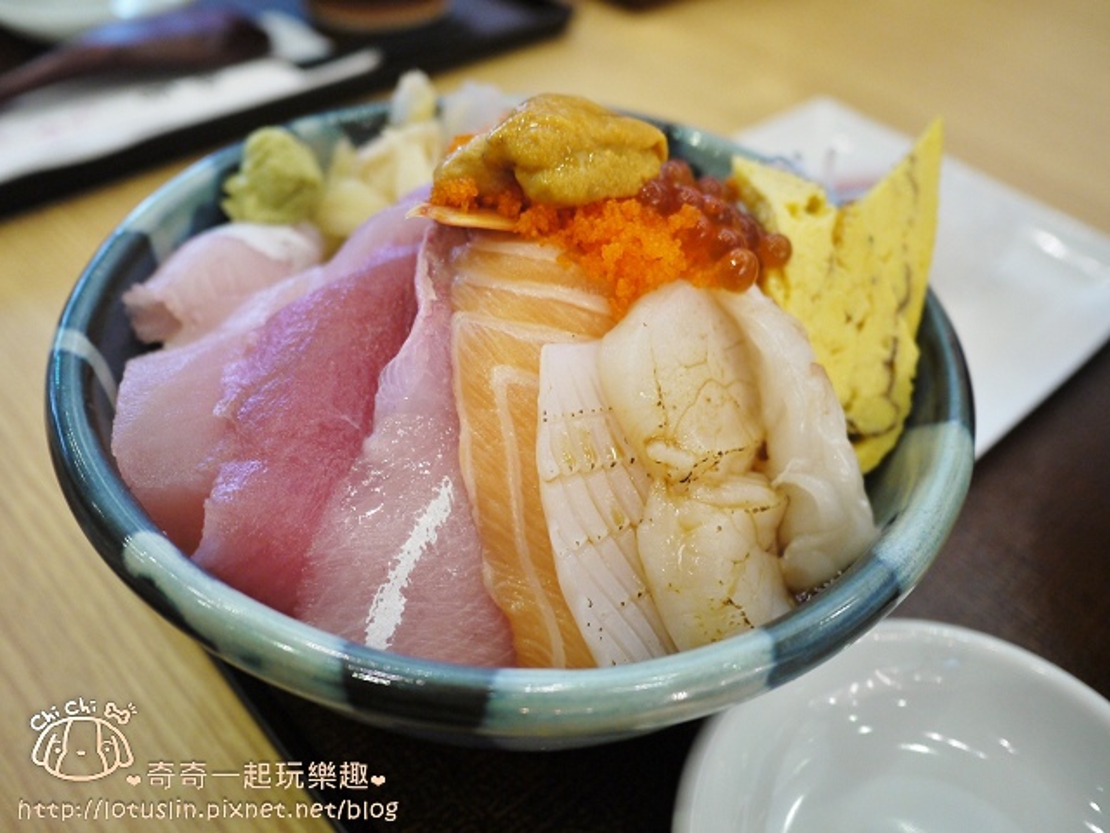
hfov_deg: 63.4
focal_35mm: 28
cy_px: 416
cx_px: 555
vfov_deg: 49.7
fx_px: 898
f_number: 2.5
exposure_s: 1/25
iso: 400
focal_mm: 14
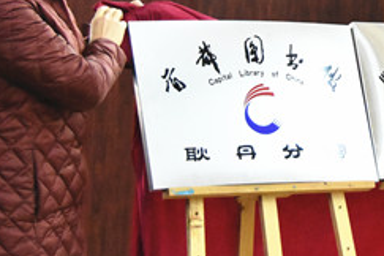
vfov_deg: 6.9
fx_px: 2123
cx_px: 408
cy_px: 0
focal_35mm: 199
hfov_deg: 10.2
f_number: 5
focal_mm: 46
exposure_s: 1/100
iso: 8000
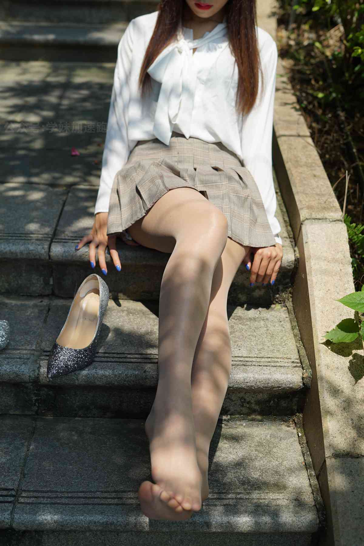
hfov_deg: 27.0
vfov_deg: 39.6
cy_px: 273
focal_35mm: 50
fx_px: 757
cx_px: 182
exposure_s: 1/800
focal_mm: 50
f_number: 4
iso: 100
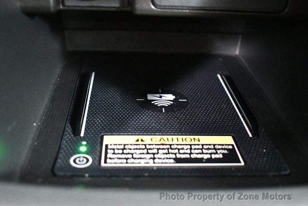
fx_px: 394
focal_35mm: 46
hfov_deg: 42.7
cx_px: 154
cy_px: 103
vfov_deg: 29.3
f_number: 3.8
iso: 12800
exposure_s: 1/20
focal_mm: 23
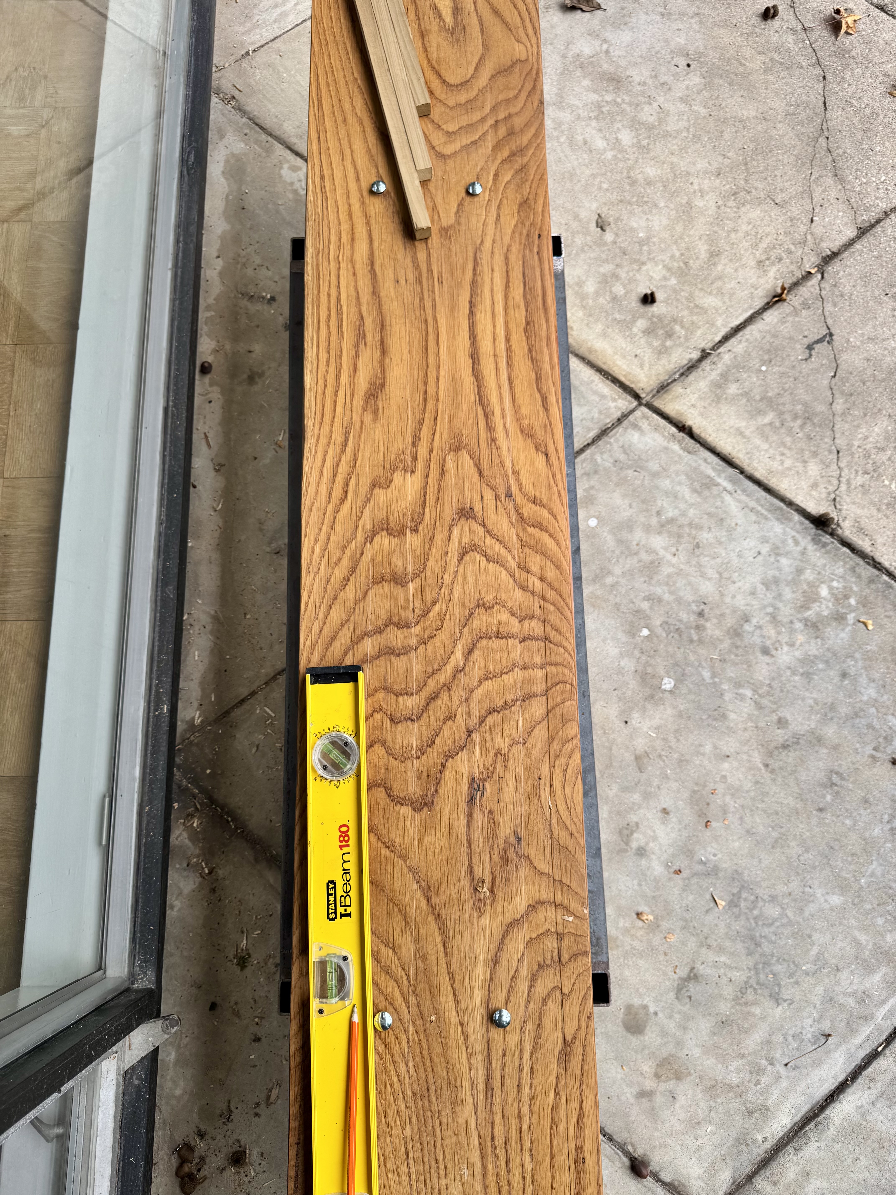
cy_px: 598
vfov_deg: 71.6
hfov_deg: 56.8
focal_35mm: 24
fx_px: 828
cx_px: 448
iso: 80
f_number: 1.78
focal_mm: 6.76
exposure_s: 1/417
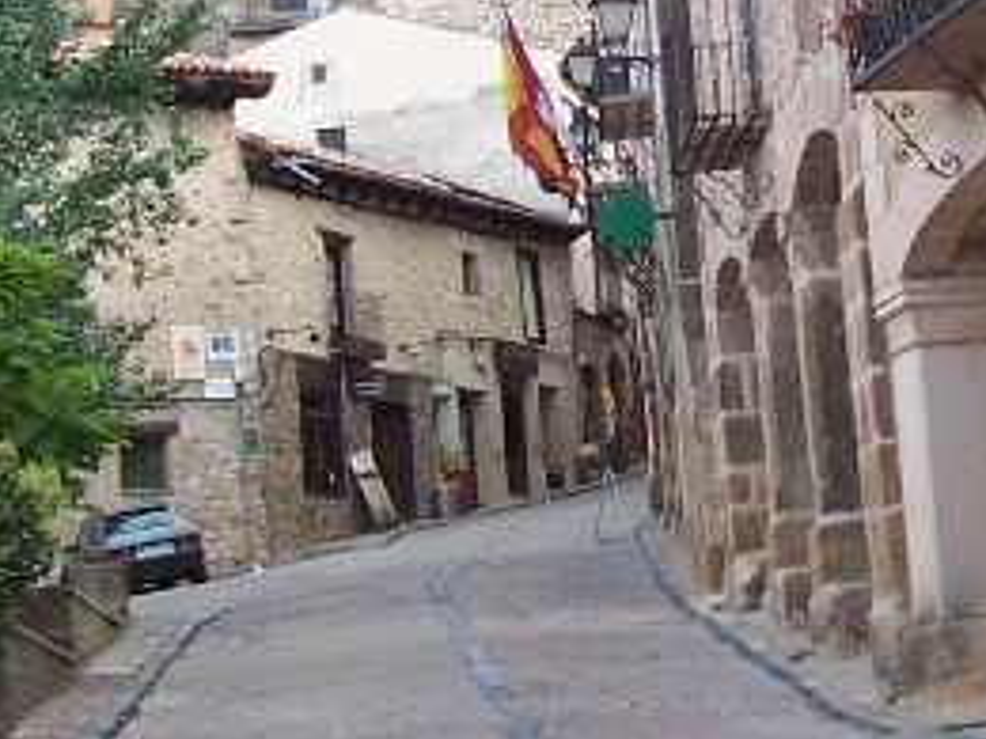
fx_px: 3247
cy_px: 64
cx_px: 903
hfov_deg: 17.0
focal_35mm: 114
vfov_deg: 12.9
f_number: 2.8
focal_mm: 5.6
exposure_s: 1/250
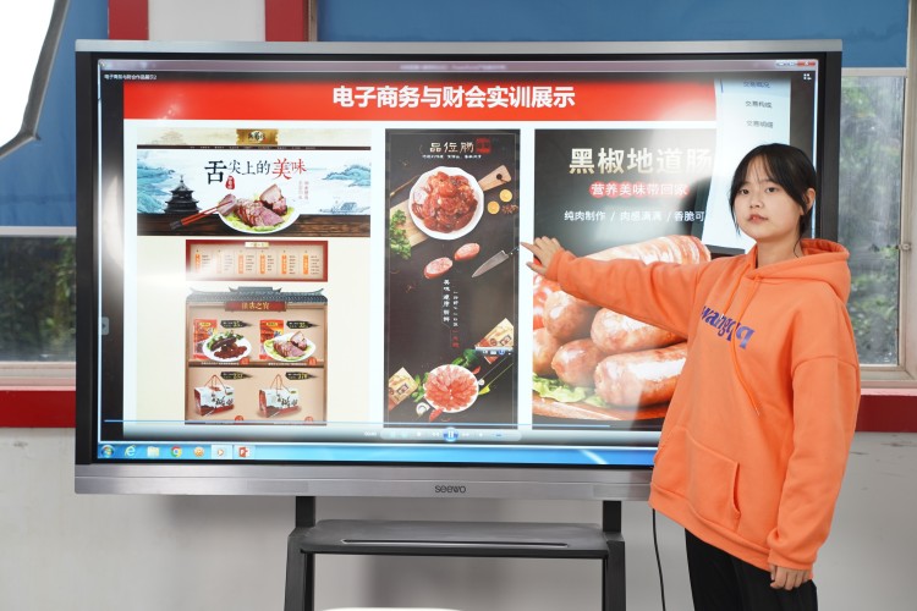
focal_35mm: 54
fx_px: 1375
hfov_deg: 36.9
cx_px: 458
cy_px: 306
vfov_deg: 25.1
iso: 320
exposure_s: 1/100
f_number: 2.8
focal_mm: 54
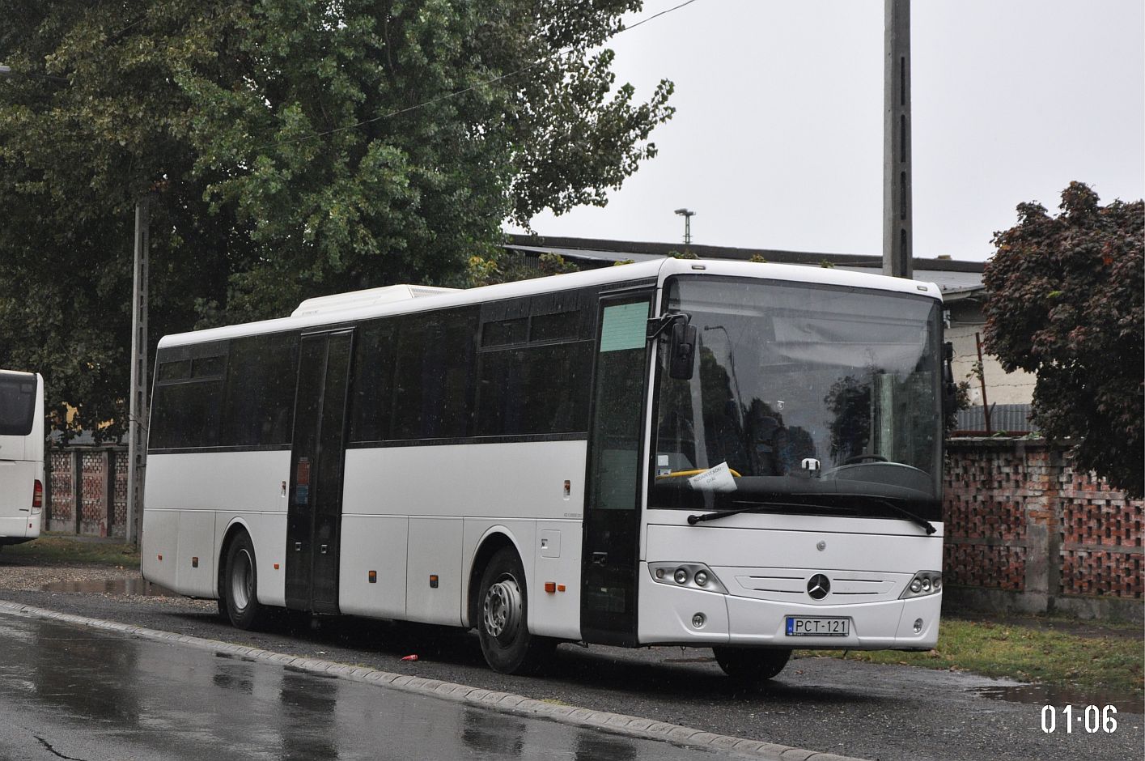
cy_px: 380
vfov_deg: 17.5
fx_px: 2478
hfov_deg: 26.0
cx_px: 572
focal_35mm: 78
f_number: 5
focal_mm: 52
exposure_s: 1/800
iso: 800
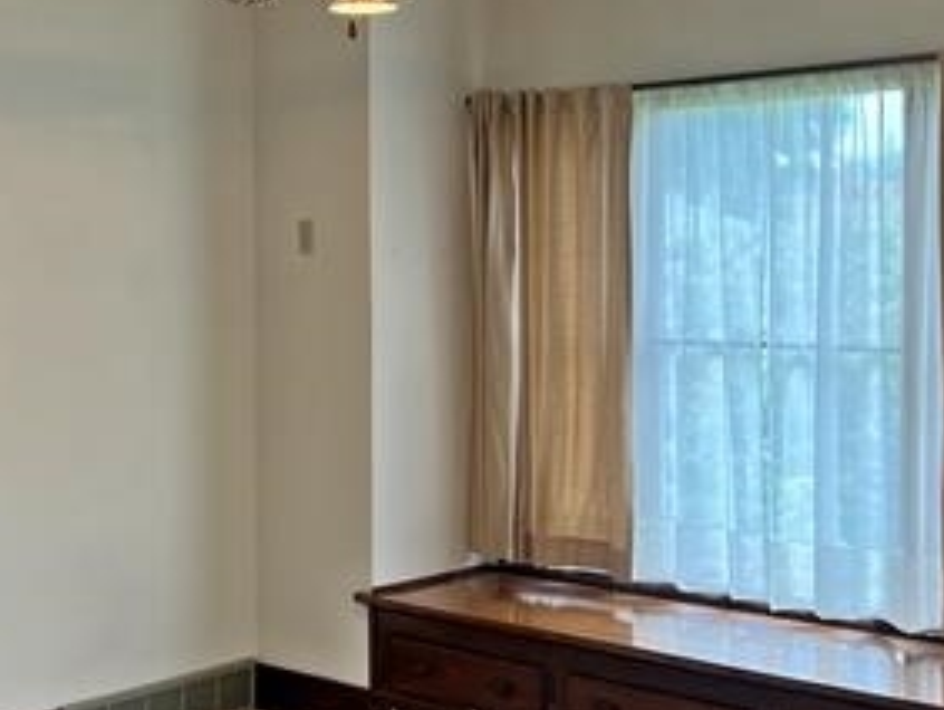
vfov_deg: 24.8
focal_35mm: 59
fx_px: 1610
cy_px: 301
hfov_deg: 32.6
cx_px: 392
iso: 64
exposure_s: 1/120
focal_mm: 5.7
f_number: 1.5
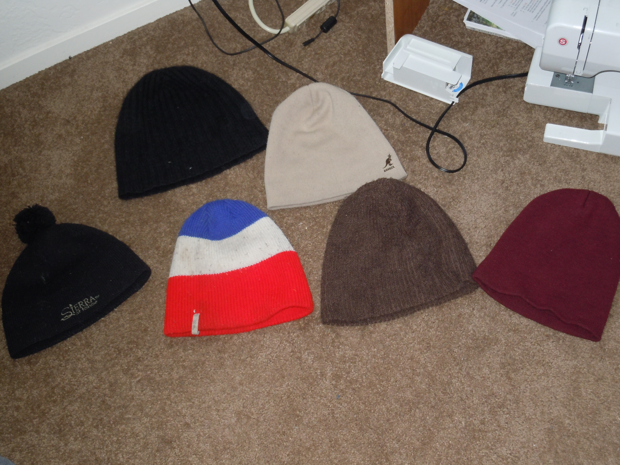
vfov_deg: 32.2
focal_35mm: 45
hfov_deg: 42.1
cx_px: 310
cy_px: 232
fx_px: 806
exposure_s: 1/30
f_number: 4.6
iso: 320
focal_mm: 8.1
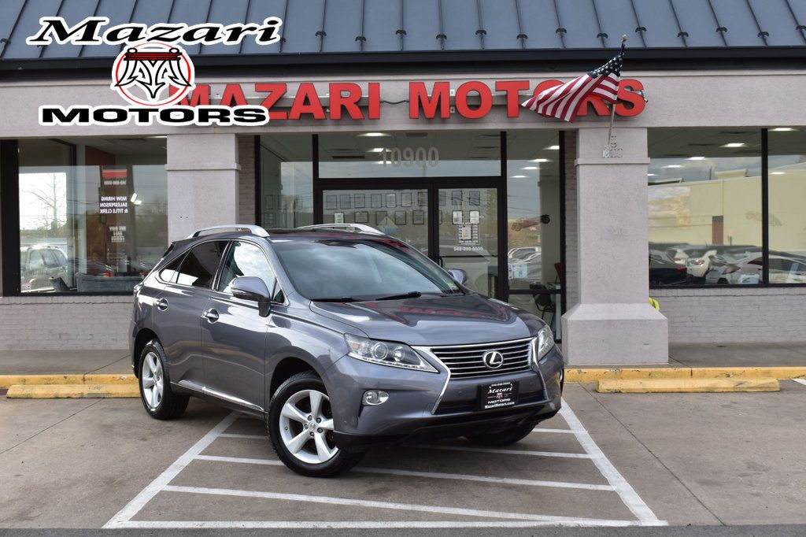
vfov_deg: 28.9
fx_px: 1041
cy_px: 268
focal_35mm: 46
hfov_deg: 42.3
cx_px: 403
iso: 400
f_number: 9
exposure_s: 1/125
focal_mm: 31
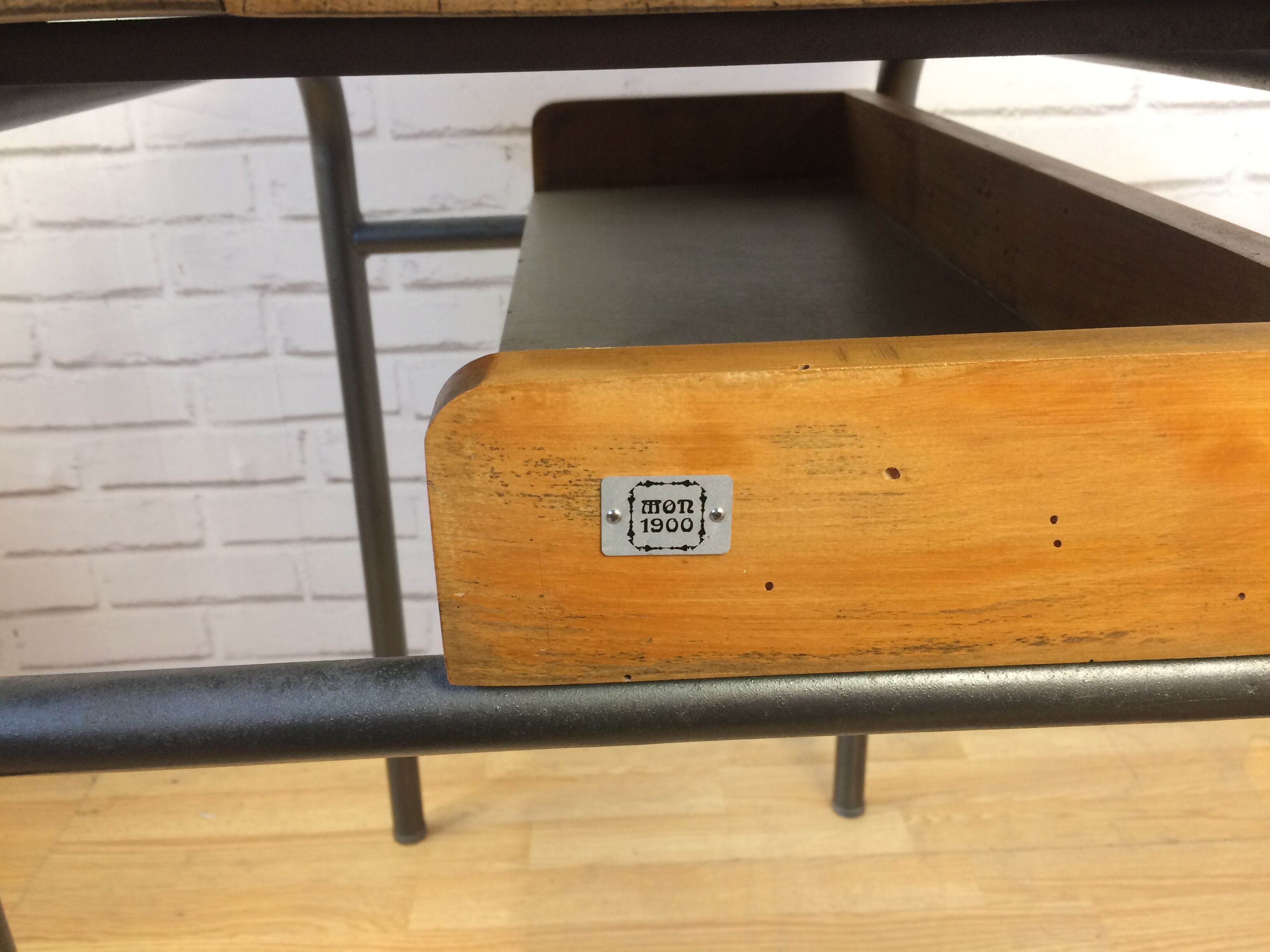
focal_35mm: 29
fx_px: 1064
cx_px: 635
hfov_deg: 61.7
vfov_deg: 48.2
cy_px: 476
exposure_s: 1/33
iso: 125
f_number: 2.2
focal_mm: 4.15
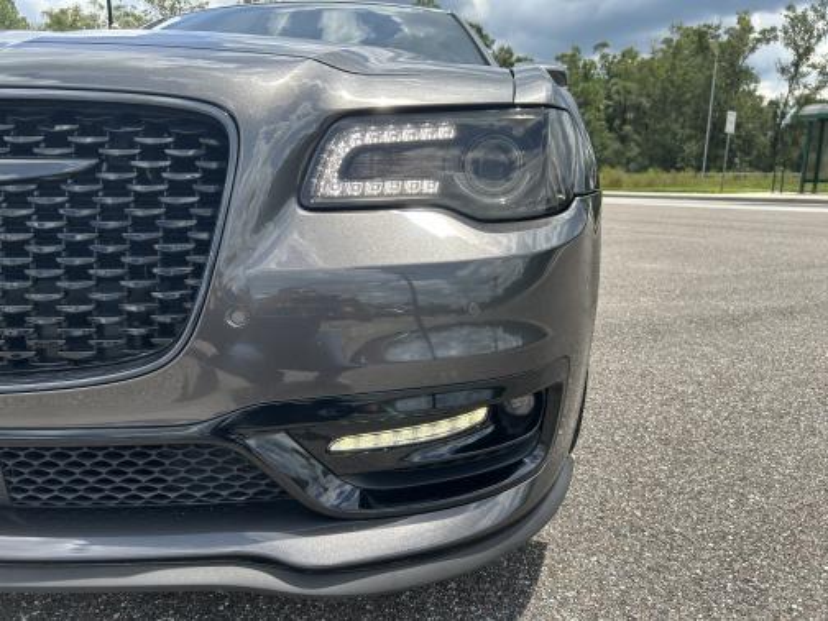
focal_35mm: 26
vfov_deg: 53.1
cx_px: 414
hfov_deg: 67.3
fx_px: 622
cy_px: 310
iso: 50
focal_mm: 5.7
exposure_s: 1/2915
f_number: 1.5
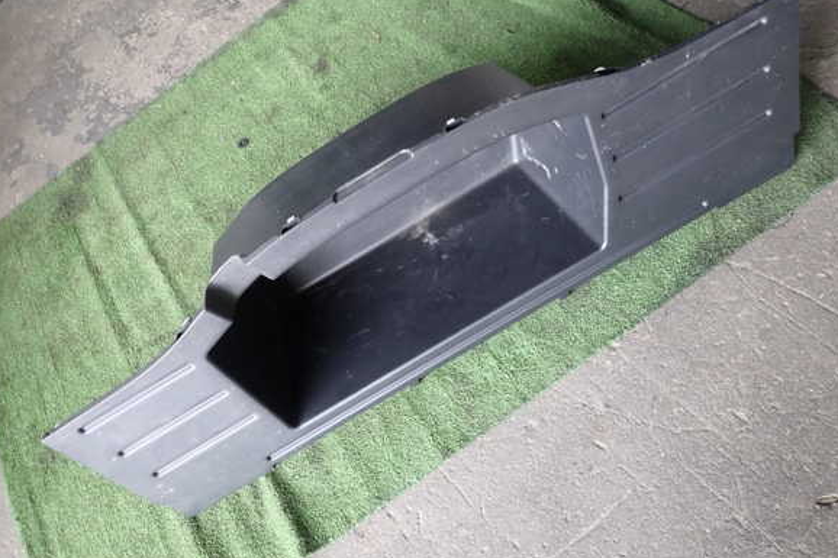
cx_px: 422
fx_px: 628
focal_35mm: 27
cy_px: 288
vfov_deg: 47.9
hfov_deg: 67.4
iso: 200
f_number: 2
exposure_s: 1/60
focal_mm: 4.5
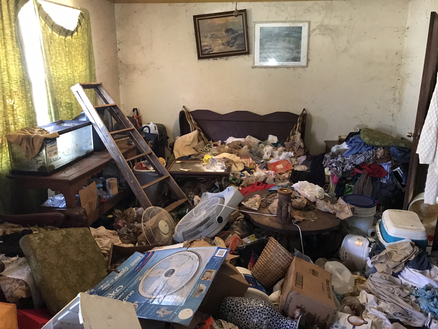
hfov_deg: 63.4
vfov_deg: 49.7
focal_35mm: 28
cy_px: 164
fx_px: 354
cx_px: 219
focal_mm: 3.99
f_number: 1.8
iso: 100
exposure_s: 1/6
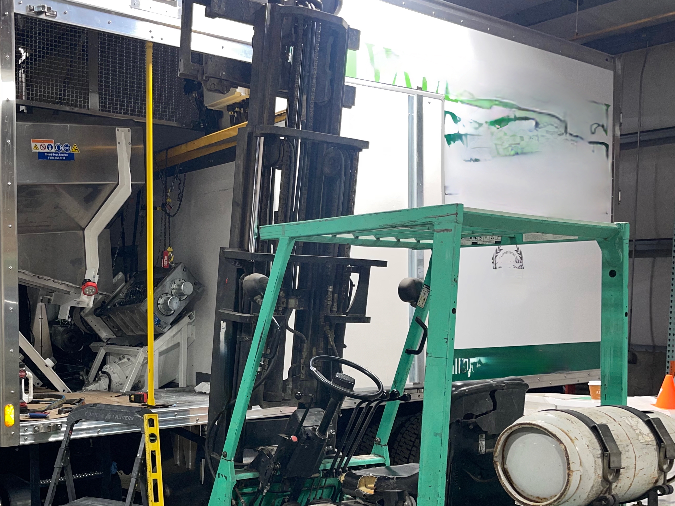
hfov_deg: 46.4
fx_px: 760
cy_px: 336
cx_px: 183
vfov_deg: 36.4
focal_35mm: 39
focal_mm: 5.1
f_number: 1.6
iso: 50
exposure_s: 1/24
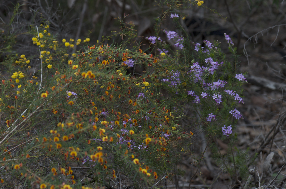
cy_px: 94
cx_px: 143
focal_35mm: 158
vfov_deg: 8.7
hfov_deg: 13.1
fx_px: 1249
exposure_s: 1/80
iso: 125
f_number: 7.1
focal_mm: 105
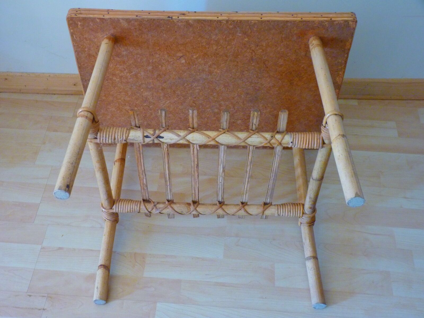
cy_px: 159
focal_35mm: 48
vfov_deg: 30.3
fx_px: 588
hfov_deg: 39.7
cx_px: 212
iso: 400
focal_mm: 8.5
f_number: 3.2
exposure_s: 1/30
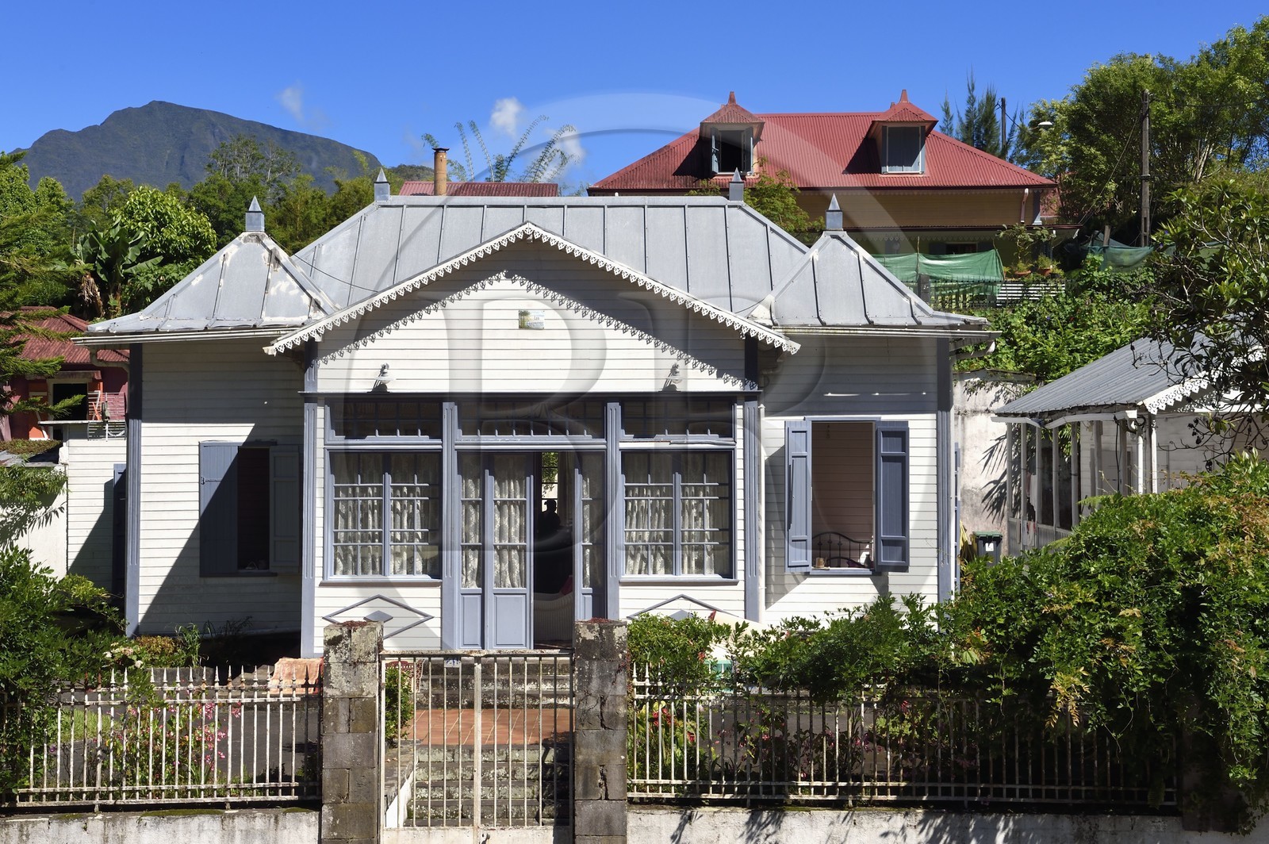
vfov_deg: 23.3
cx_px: 634
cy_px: 422
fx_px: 2043
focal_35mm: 58
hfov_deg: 34.5
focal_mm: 58
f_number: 14
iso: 200
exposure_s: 1/250
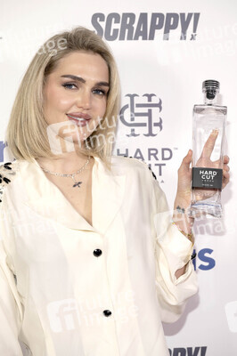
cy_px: 178
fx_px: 762
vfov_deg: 26.3
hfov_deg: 17.7
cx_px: 118
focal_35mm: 77
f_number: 5
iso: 800
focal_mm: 77
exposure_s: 1/200
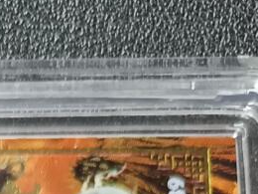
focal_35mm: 166
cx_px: -167
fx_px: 1237
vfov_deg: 6.5
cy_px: 857
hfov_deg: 11.3
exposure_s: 1/33.3
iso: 1025
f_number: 1.7
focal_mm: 5.31
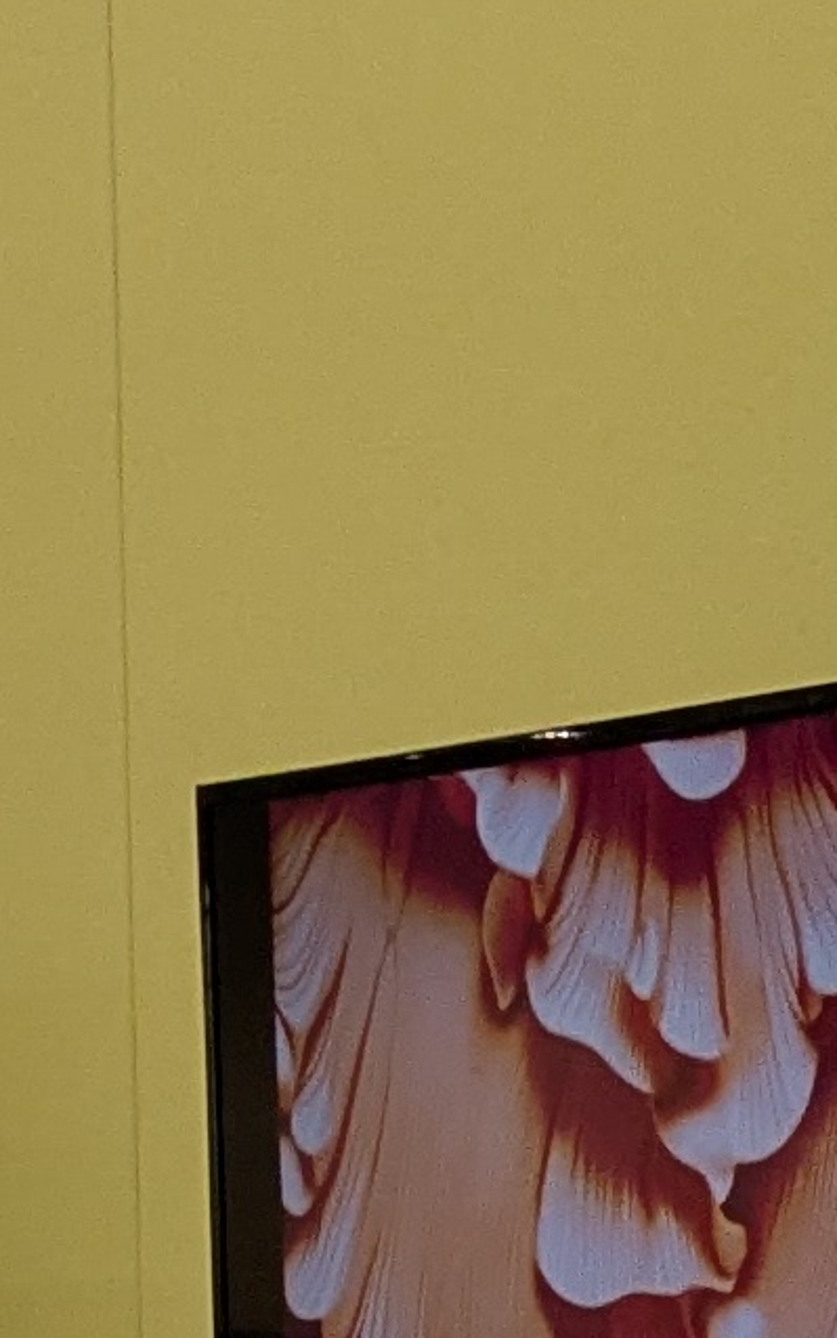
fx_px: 7004
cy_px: 2261
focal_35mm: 192
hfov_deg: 6.5
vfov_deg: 10.4
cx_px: 1980
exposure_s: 1/100
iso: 269
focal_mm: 5.43
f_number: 1.89
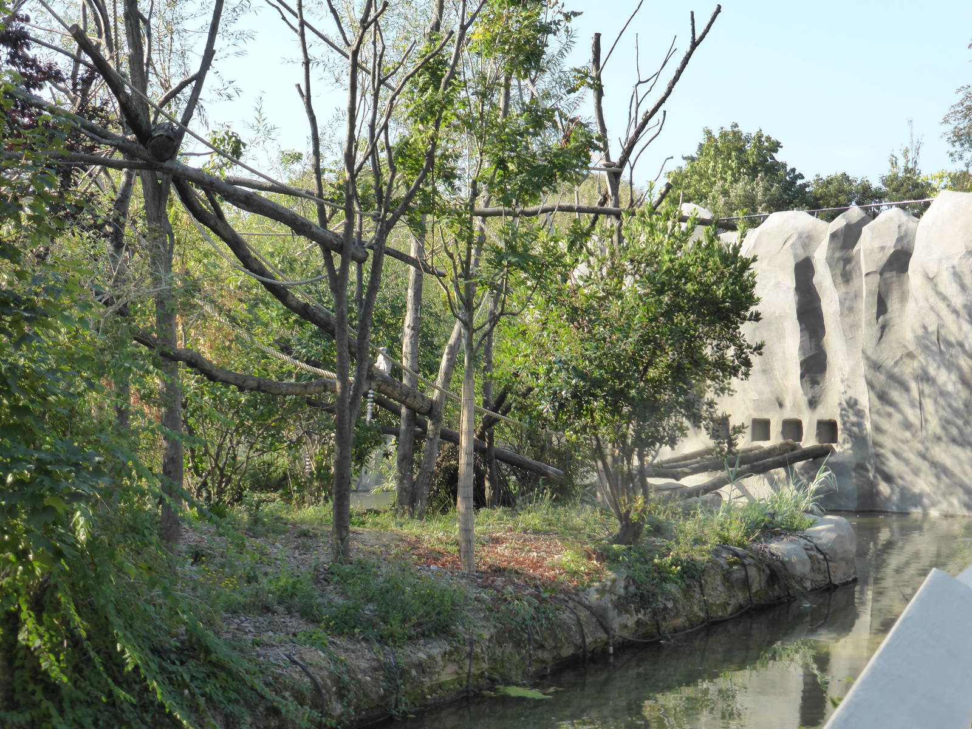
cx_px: 486
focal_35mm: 61
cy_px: 364
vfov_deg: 24.0
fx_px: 1713
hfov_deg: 31.7
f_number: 4.7
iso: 200
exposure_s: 1/250
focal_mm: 10.3
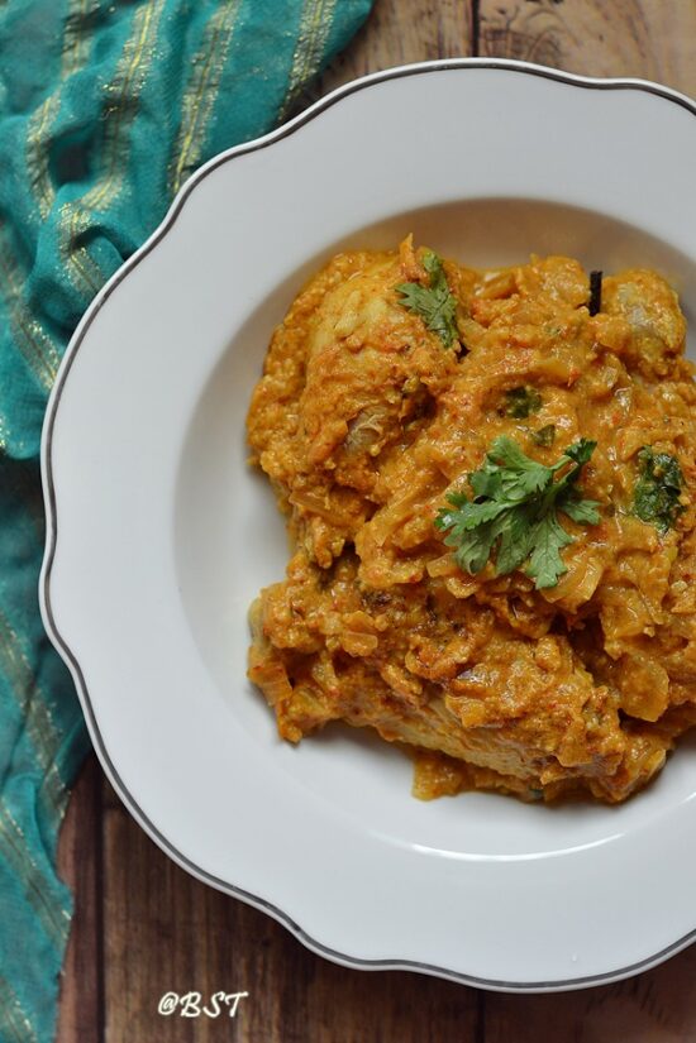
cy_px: 522
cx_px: 348
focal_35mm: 75
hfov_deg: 18.2
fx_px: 2175
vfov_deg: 27.0
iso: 400
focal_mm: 50
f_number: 4
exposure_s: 1/60
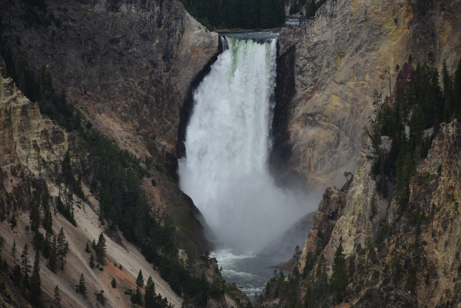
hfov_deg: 9.8
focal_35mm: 210
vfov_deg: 6.5
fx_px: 2690
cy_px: 154
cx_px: 230
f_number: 5.6
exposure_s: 1/500
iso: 140
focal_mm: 210
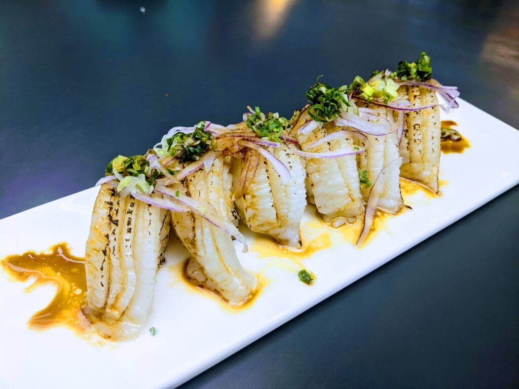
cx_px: 260
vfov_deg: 51.4
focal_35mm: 27
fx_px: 405
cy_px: 194
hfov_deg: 65.3
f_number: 1.8
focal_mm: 4.44
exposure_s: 1/120
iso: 65
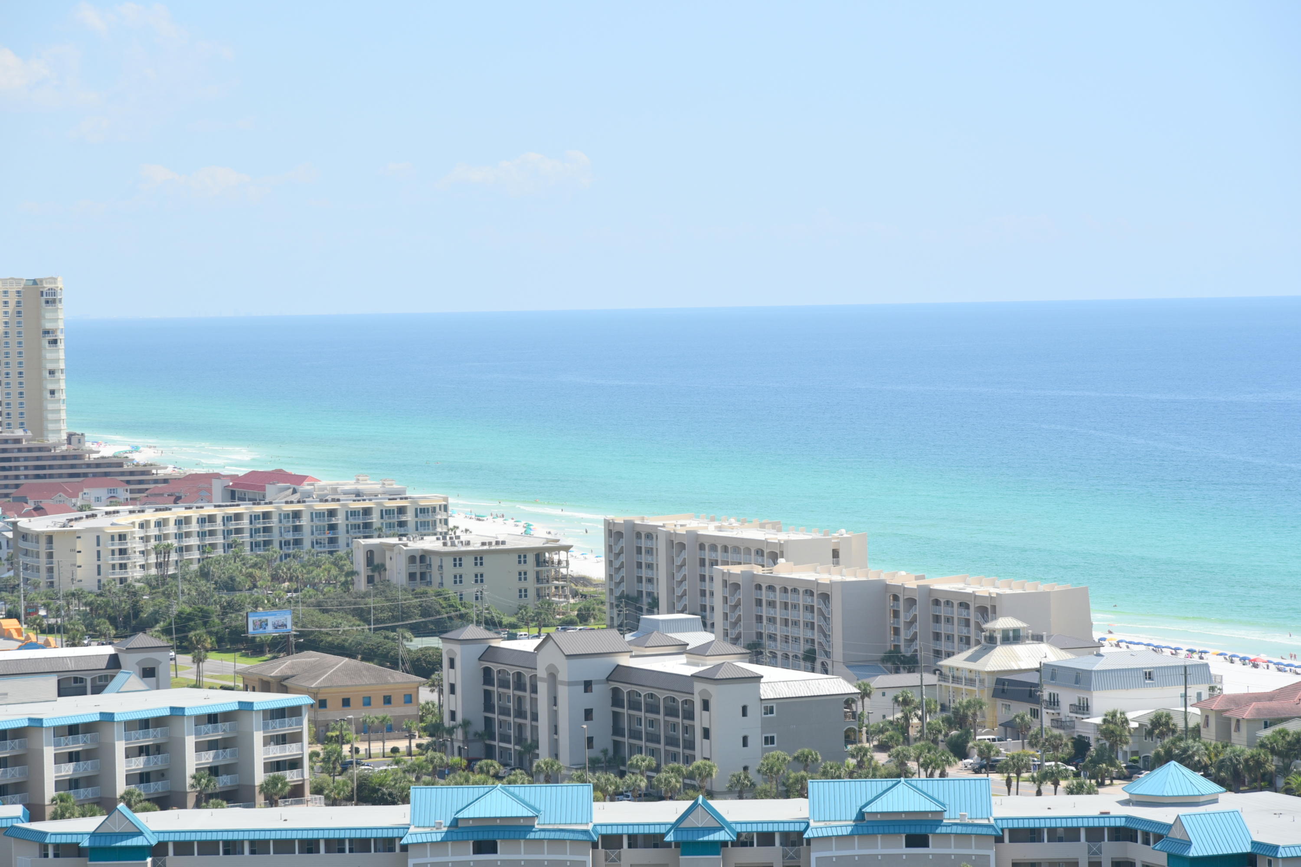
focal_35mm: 120
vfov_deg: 11.4
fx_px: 4336
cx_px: 650
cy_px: 434
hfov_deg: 17.1
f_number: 7.1
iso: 200
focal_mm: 120
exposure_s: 1/800
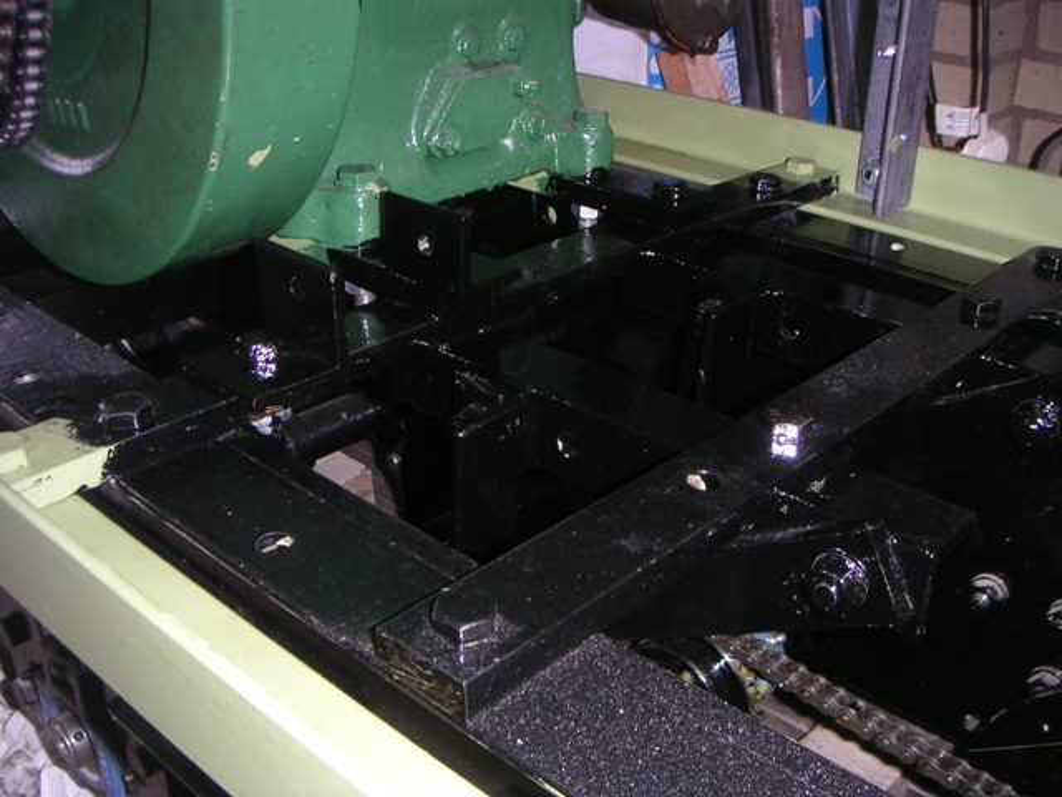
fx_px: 1166
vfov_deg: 37.7
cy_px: 398
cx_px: 531
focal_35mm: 38
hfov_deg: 49.0
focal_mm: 6
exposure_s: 1/45
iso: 160
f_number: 2.8
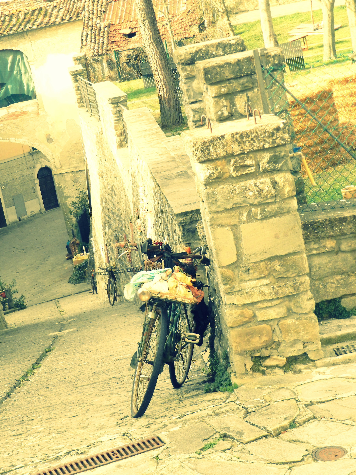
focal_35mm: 84
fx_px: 1152
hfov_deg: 17.6
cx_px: 178
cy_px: 238
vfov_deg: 23.3
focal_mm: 14.9
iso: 220
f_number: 4.4
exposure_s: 1/320
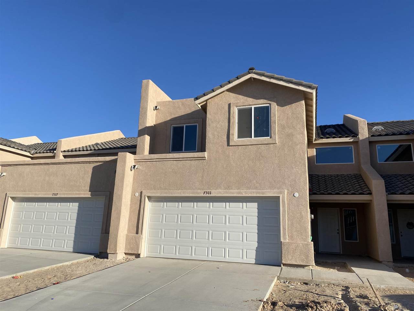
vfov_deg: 53.1
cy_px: 156
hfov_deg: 67.3
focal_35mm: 26
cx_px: 207
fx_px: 311
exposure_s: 1/2817
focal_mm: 4.25
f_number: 1.8
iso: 32
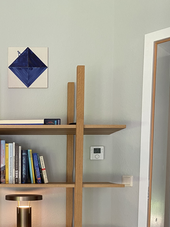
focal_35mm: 47
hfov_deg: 29.8
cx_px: 24
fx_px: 308
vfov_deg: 38.1
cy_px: 198
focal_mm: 4.25
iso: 125
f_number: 1.8
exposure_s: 1/62
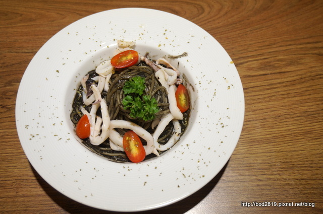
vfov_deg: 35.4
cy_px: 107
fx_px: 336
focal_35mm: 38
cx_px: 162
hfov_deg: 51.3
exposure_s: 1/60
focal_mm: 25
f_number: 4.5
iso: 400
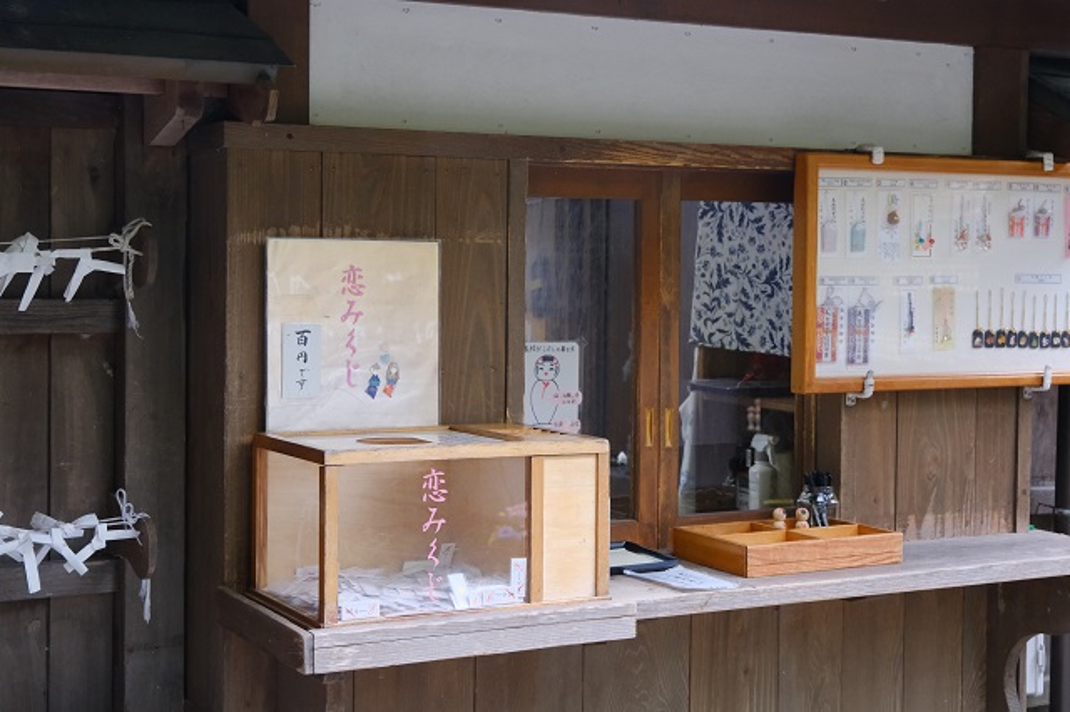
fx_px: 1515
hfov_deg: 38.9
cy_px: 356
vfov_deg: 26.5
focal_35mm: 51
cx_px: 535
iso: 3200
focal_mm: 34.2
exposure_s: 1/400
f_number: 4
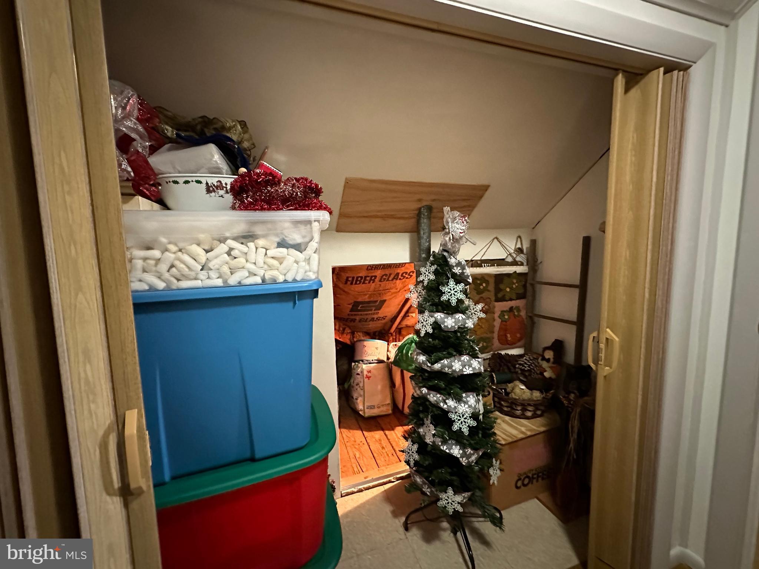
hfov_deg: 102.1
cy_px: 284
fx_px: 307
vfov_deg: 85.7
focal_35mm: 14
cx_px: 380
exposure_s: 1/40
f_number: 2.2
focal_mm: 2.22
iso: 1250
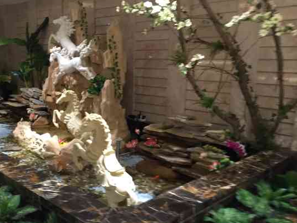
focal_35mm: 38
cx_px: 105
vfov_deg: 37.6
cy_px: 137
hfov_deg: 48.3
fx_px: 326
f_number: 2.2
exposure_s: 1/10
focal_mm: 4.15
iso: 125
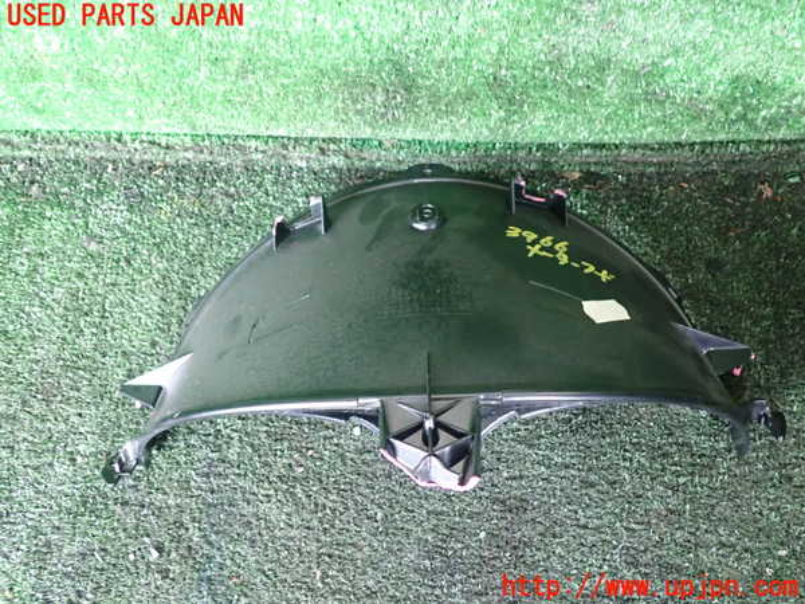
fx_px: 698
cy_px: 302
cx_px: 402
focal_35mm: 30
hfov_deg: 60.0
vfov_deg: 46.8
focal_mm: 5.4
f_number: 2.3
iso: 640
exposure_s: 1/30
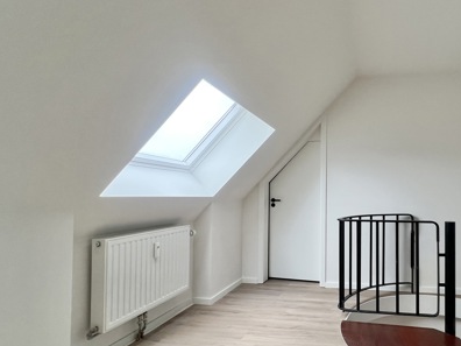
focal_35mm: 21
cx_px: 325
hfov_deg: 75.2
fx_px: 280
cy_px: 186
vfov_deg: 63.4
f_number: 1.8
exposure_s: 1/100
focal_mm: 1.57
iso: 80
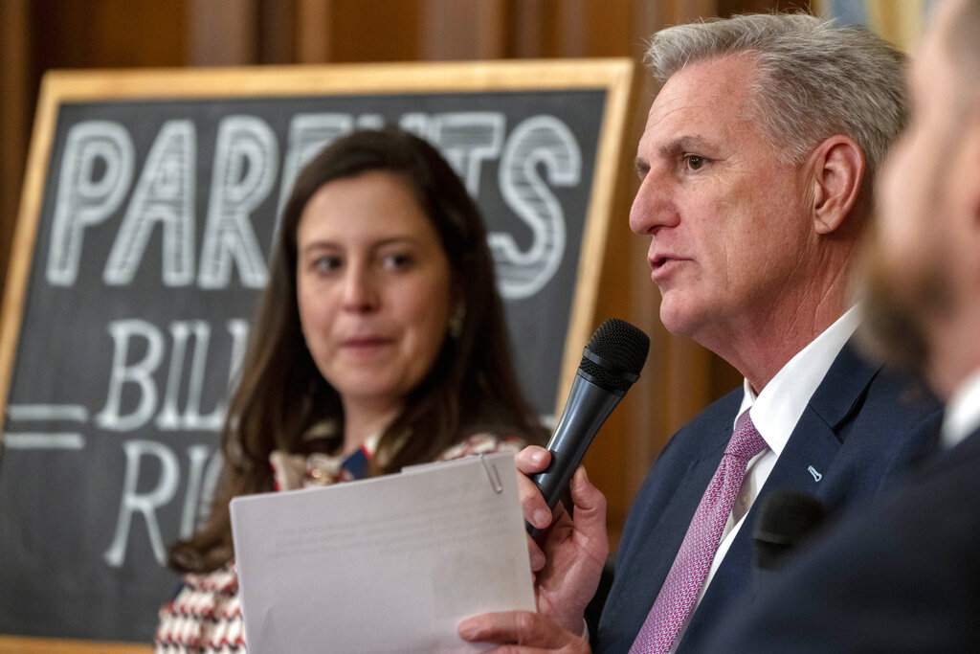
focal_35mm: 294
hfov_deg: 7.0
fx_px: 8004
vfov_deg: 4.7
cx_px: 490
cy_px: 327
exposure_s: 1/100
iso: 4000
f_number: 5.6
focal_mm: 294
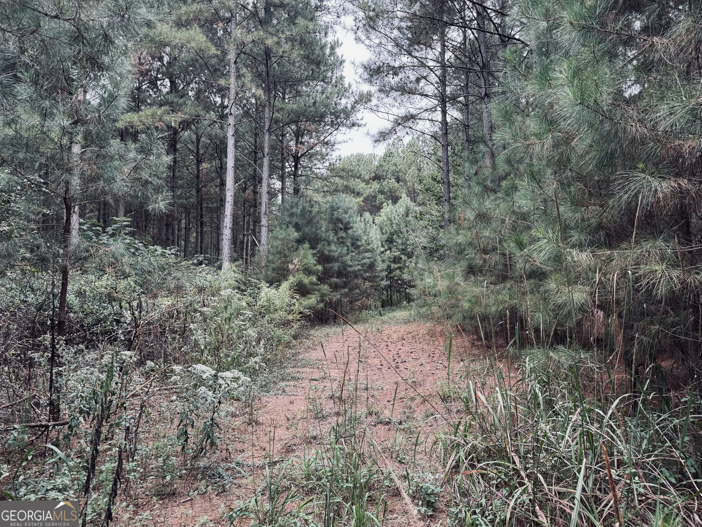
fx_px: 487
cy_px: 264
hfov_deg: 71.6
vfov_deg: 56.8
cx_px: 351
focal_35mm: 24
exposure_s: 1/163
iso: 80
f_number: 1.78
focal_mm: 6.76
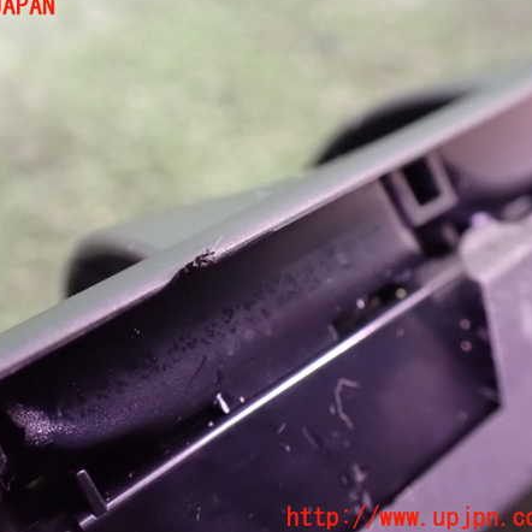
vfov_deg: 46.0
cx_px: 197
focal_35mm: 36
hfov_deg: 45.6
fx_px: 626
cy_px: 262
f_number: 2.3
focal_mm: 5.4
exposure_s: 1/30
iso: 1600
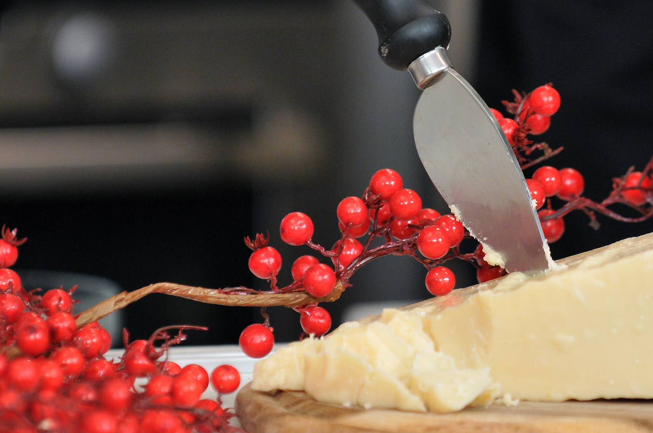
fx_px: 8967
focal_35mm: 495
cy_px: 165
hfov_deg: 4.2
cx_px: 413
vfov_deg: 2.8
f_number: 3.3
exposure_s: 1/45
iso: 800
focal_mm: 200
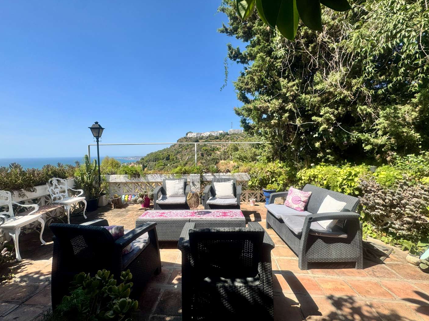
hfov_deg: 98.1
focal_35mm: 15
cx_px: 204
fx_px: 186
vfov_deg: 81.7
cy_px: 165
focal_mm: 2.22
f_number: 2.2
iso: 50
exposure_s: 1/1637
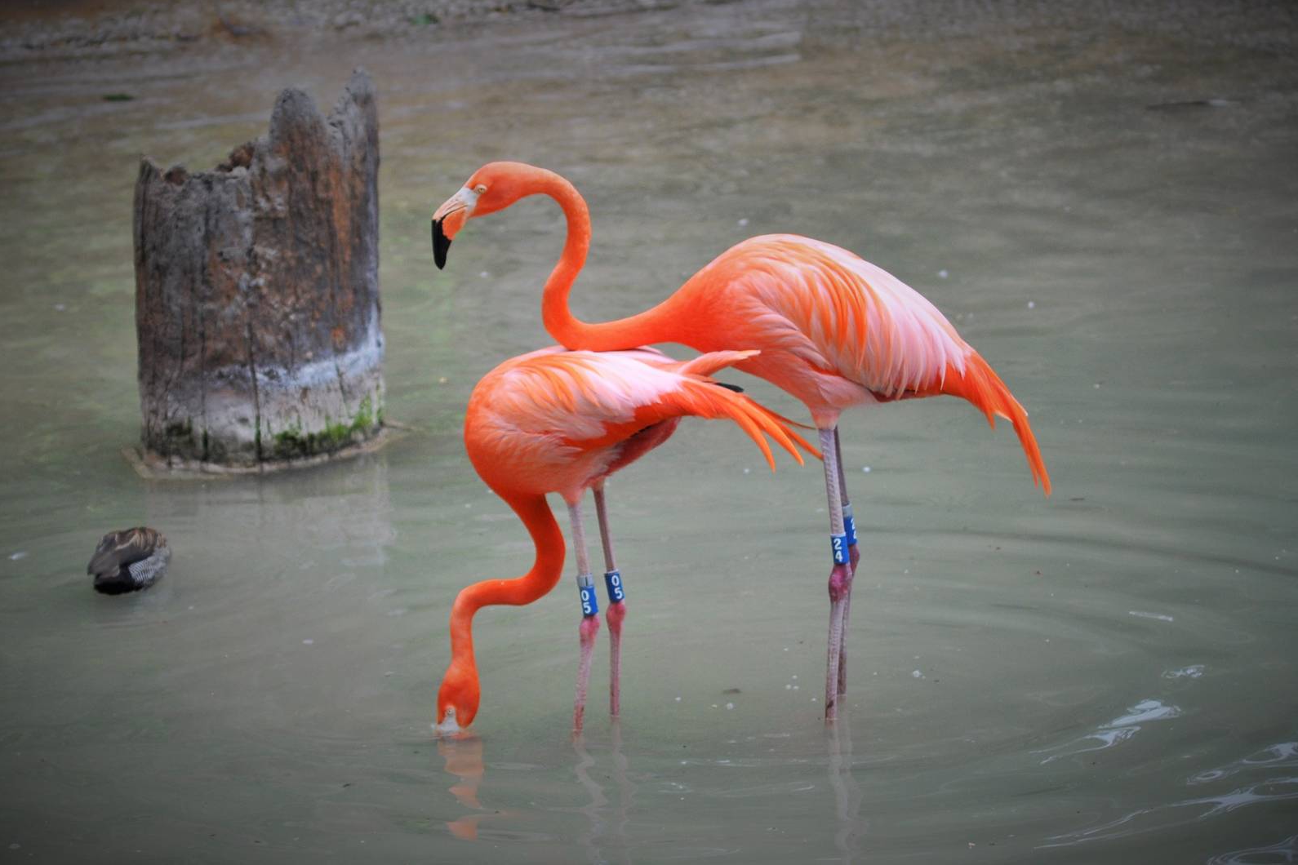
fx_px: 7337
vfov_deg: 6.7
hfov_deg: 10.1
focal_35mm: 204
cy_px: 432
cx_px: 651
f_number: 4.5
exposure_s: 1/320
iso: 400
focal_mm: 135
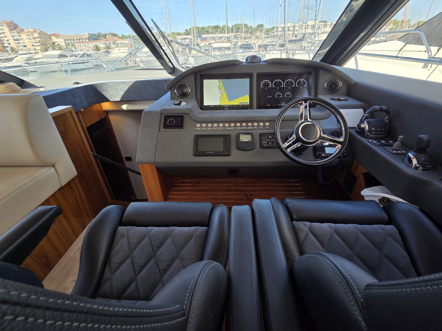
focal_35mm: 14
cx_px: 219
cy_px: 158
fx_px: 179
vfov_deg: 85.6
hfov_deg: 102.1
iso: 50
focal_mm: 2.2
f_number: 2.2
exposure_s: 1/336
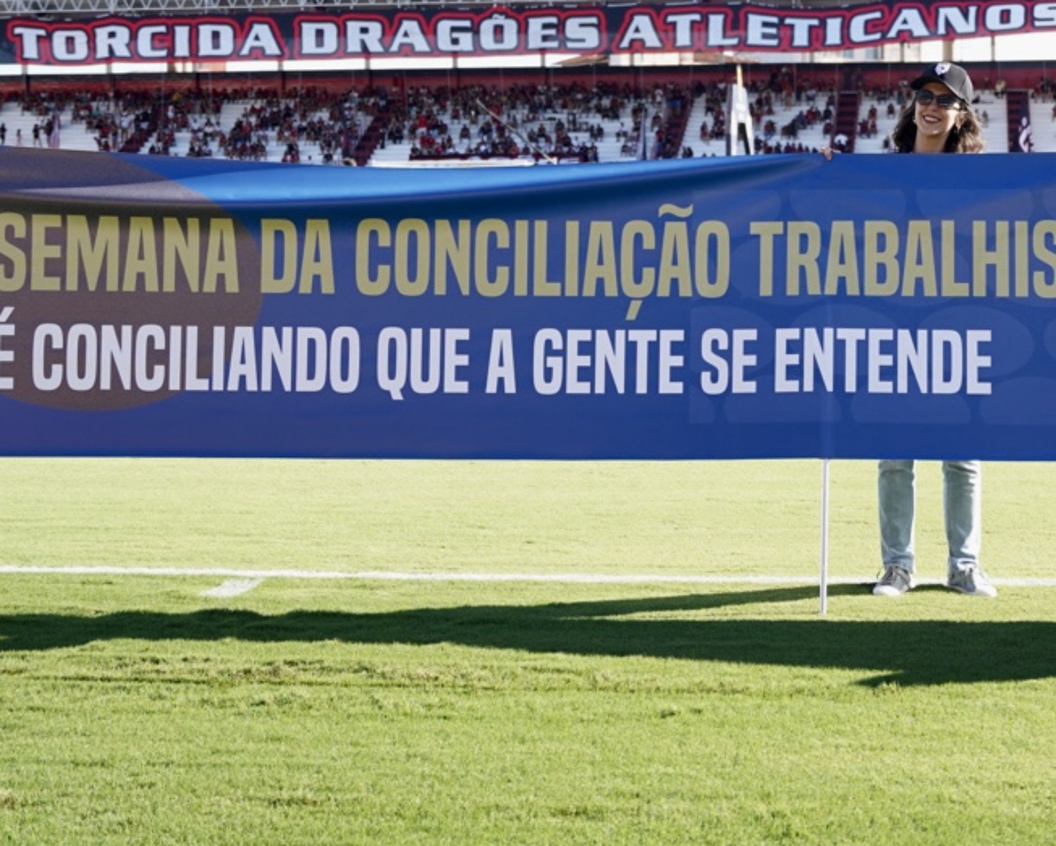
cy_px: 160
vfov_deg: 20.4
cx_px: 823
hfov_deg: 25.3
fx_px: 2317
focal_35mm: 74
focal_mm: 31.9
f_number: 2.8
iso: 100
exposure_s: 1/400
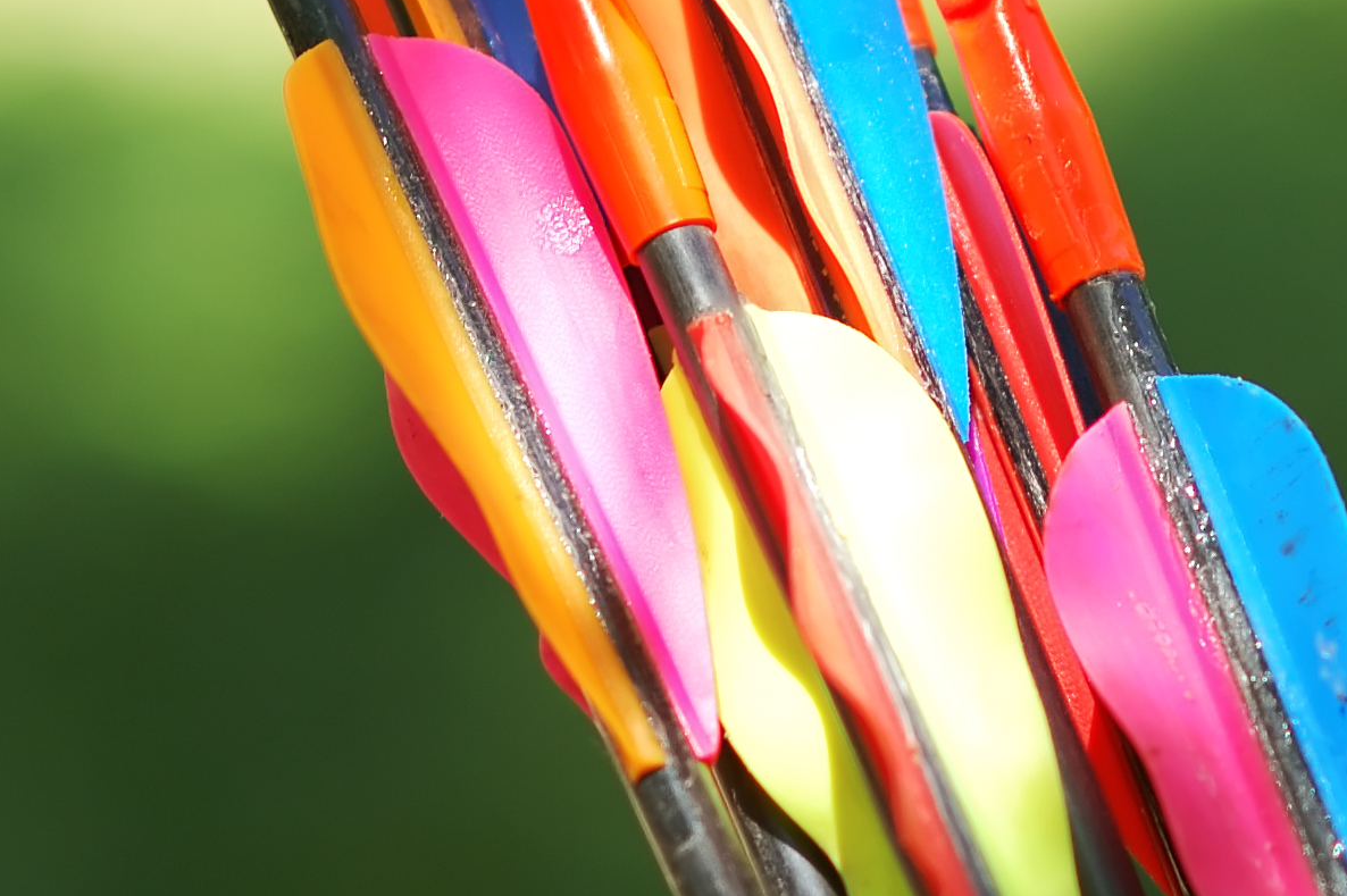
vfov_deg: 4.2
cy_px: 217
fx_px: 12087
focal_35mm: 323
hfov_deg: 6.4
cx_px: 1101
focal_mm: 85
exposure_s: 1/400
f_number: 3.5
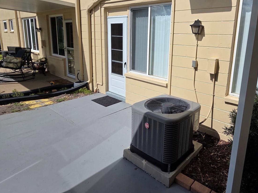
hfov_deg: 79.4
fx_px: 142
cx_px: 187
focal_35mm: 19
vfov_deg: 67.9
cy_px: 75
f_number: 2.2
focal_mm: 2.2
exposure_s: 1/3747
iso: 50
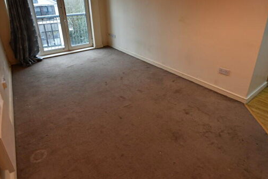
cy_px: 66
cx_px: 126
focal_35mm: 21
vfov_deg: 58.7
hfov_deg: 81.1
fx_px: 156
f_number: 3.5
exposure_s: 1/10
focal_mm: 10
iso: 100
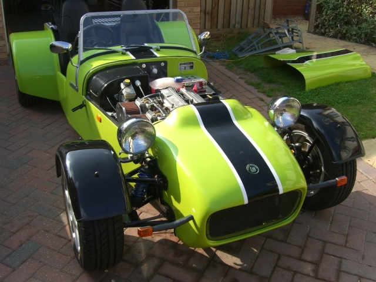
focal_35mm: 38
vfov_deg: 37.7
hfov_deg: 49.0
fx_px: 413
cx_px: 188
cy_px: 141
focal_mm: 7.9
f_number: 4
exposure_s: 1/320
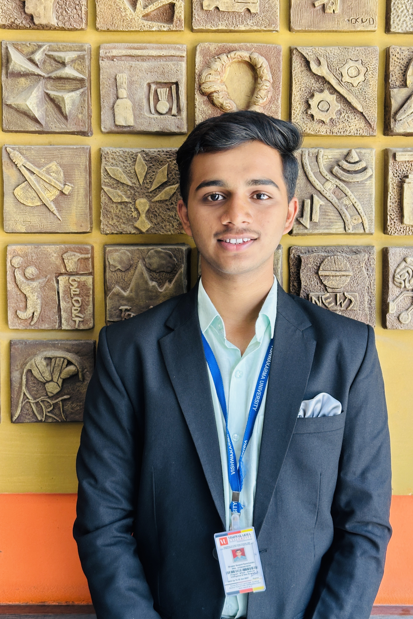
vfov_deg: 39.6
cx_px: 230
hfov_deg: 27.0
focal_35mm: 50
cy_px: 310
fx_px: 860
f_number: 1.78
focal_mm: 6.86
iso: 80
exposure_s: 1/100
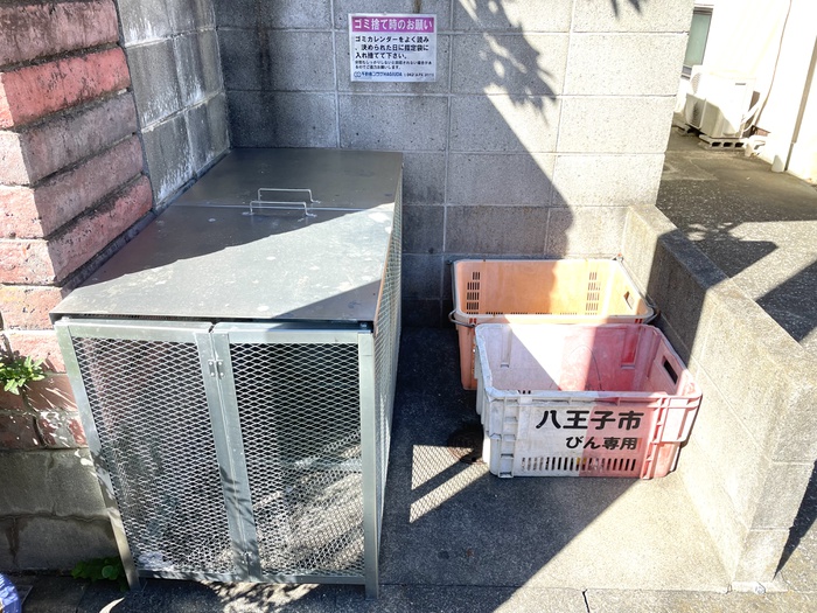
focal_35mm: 26
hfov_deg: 67.3
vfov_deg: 53.1
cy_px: 306
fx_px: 614
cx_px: 408
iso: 50
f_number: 1.6
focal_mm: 4.2
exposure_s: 1/558
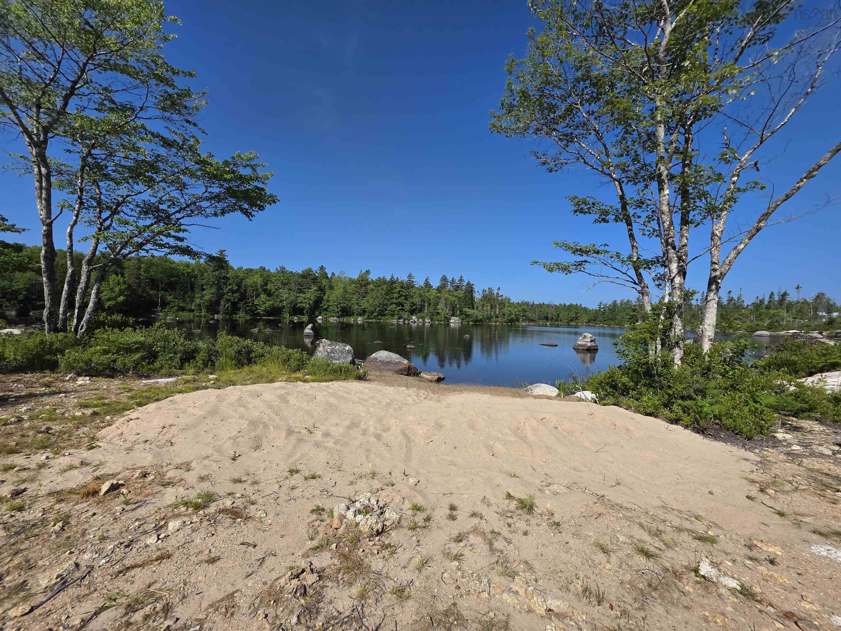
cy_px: 316
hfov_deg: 106.2
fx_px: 316
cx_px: 420
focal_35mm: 13
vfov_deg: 89.9
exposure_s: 1/3185
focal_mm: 2.2
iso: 40
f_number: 1.9
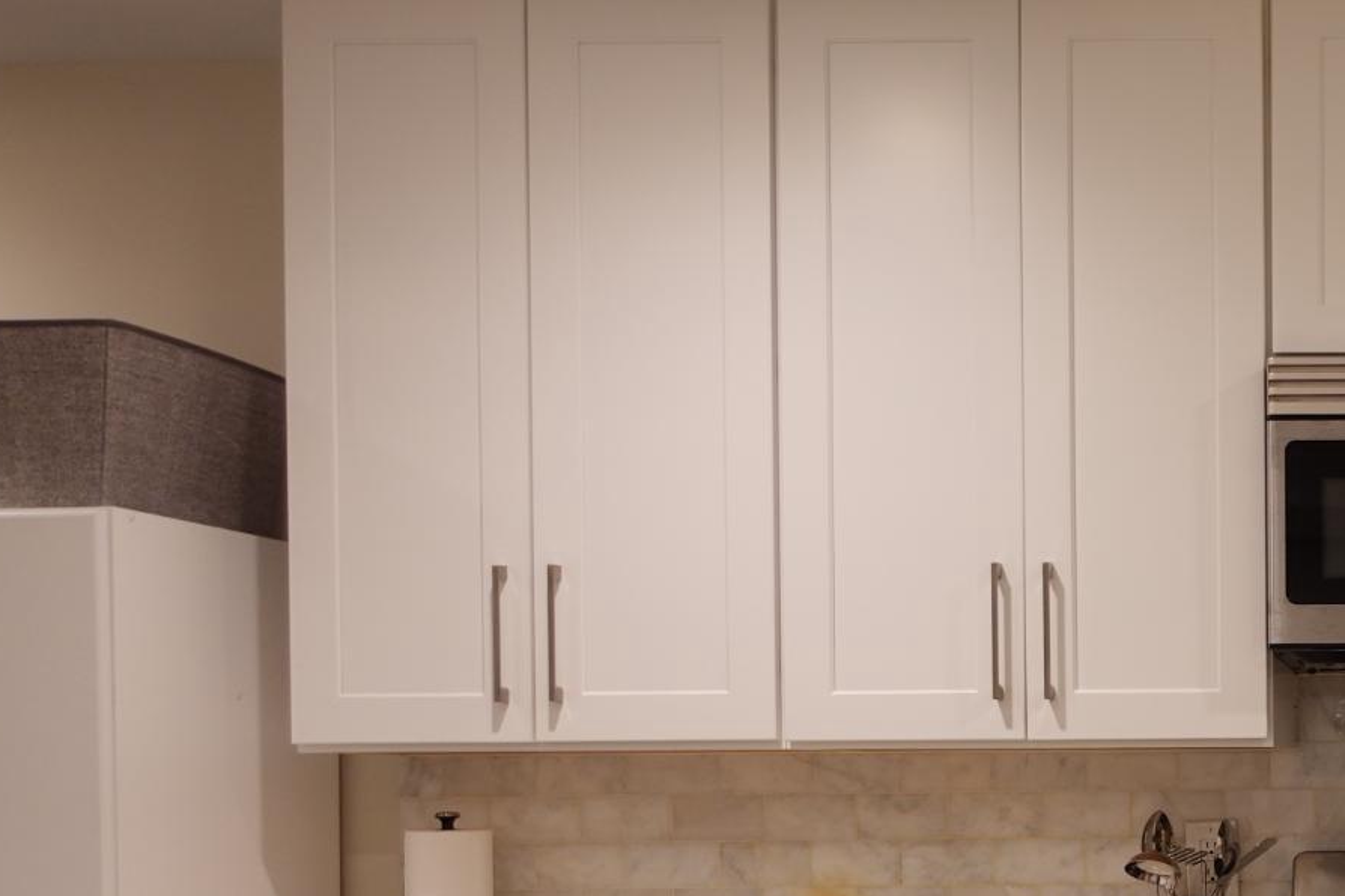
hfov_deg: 31.6
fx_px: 2055
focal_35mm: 55
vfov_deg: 23.9
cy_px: 808
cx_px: 1520
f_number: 2
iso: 125
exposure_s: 1/30
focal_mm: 9.4
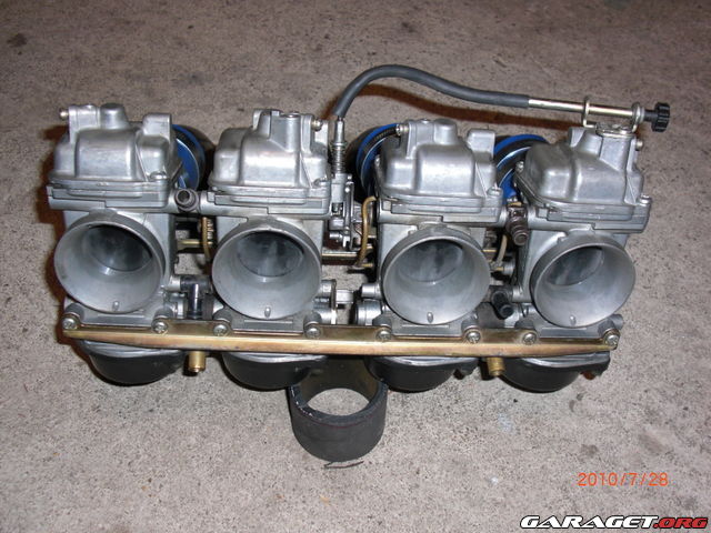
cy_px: 266
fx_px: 739
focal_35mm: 36
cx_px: 356
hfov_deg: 51.4
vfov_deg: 39.7
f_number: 2.8
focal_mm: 6.3
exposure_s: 1/60
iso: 100
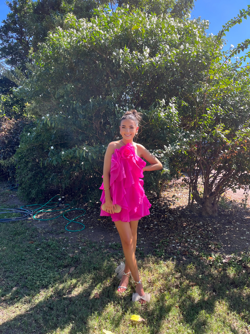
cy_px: 167
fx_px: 250
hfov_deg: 53.1
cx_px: 125
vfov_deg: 67.3
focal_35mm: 26
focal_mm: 5.1
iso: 50
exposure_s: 1/653
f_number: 1.6
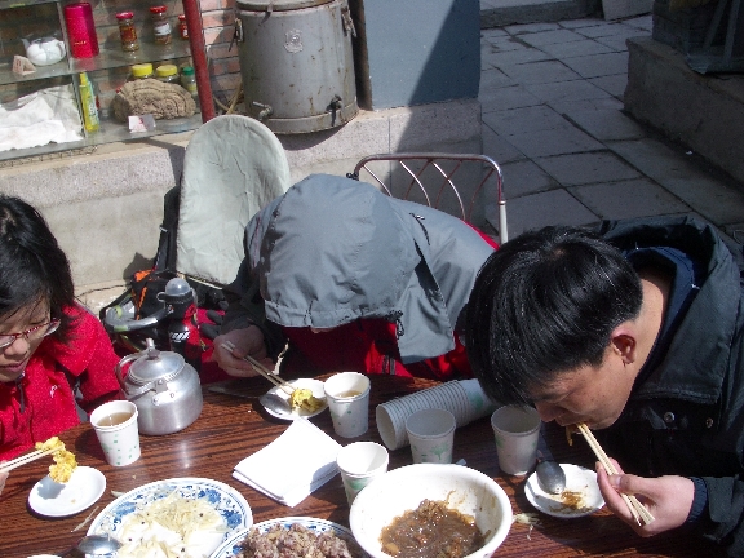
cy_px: 279
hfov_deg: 38.9
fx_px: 1053
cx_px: 372
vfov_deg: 29.7
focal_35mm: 49
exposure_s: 1/320
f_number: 5
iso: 50
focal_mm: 8.2
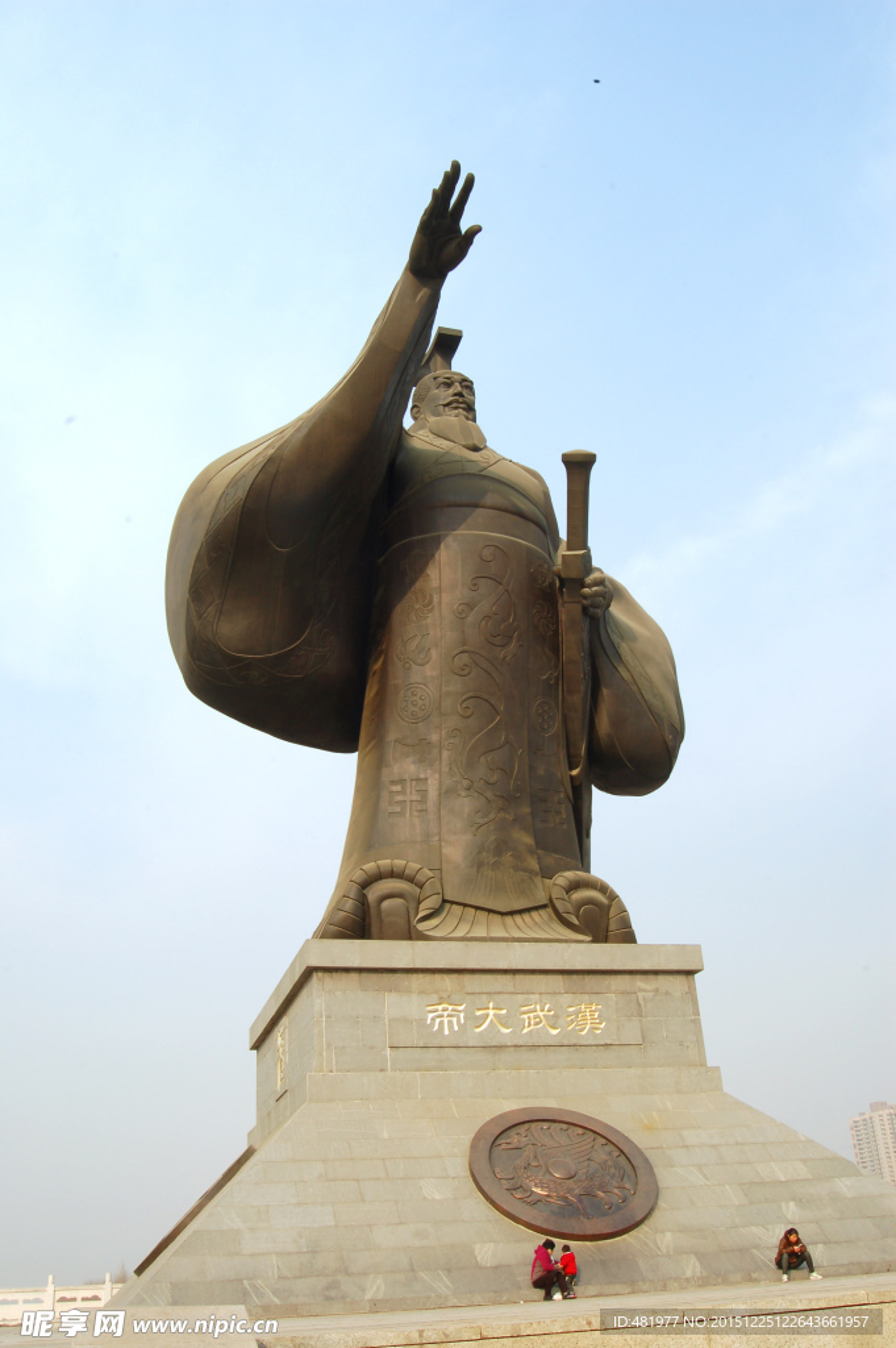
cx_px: 448
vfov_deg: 57.3
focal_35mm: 33
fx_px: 1234
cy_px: 674
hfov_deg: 39.9
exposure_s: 1/60
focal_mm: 22
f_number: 18
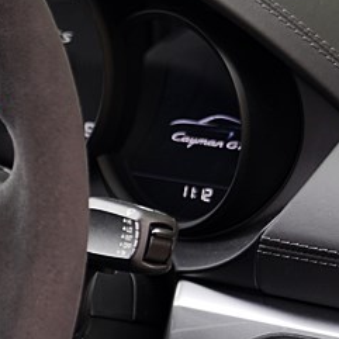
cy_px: 248
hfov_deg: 7.0
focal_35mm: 243
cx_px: -295
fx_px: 2692
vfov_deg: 7.2
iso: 160
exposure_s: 1/60
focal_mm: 46
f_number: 2.8
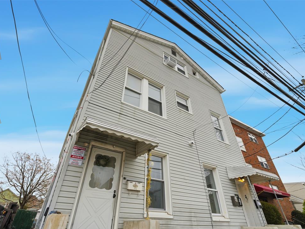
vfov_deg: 74.6
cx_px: 148
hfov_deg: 91.0
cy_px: 121
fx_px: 150
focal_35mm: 17
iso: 200
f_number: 8
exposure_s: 1/500
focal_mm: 8
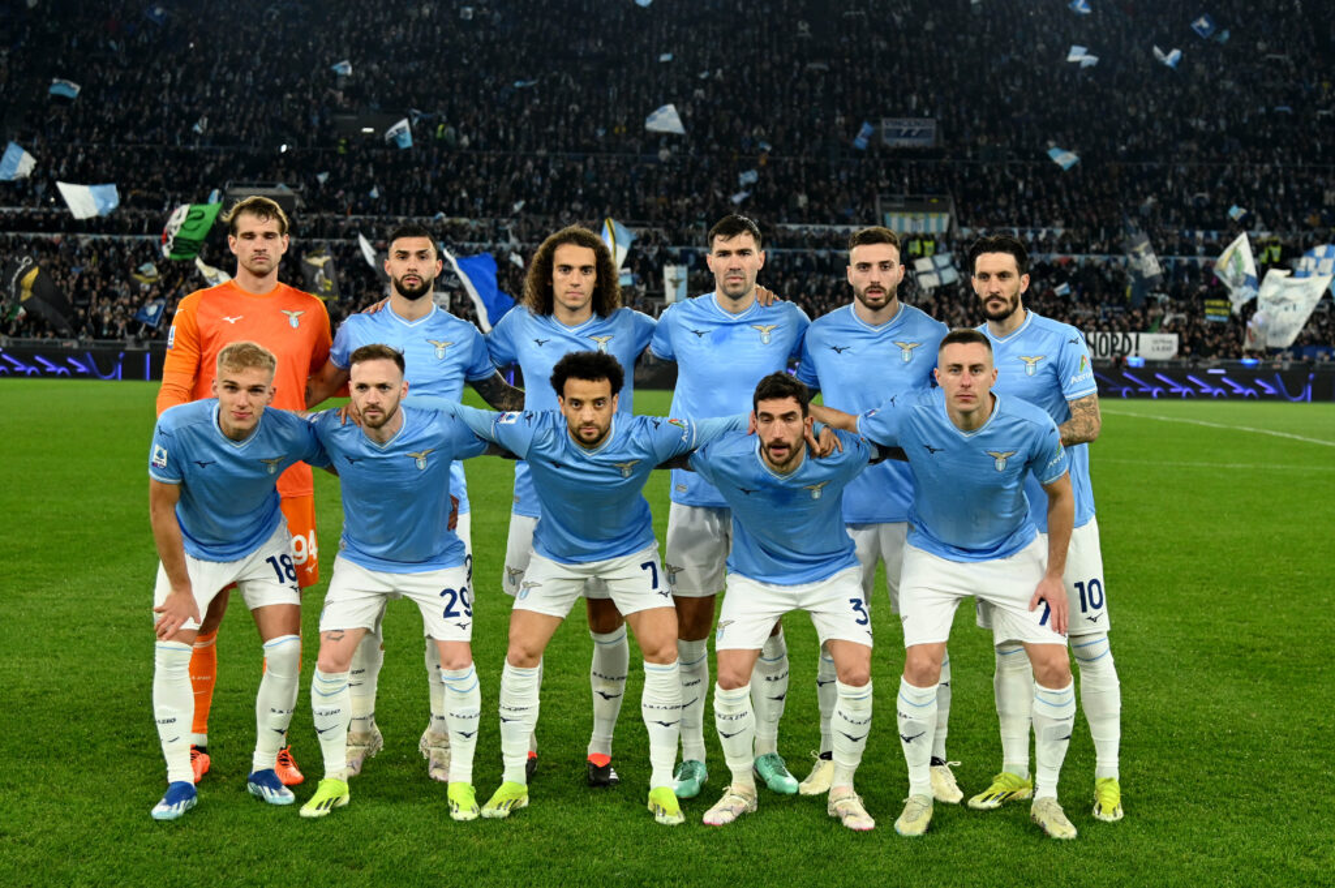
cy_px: 444
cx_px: 668
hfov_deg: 41.1
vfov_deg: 28.0
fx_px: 1779
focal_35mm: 48
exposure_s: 1/1000
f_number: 4
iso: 2000
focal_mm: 48
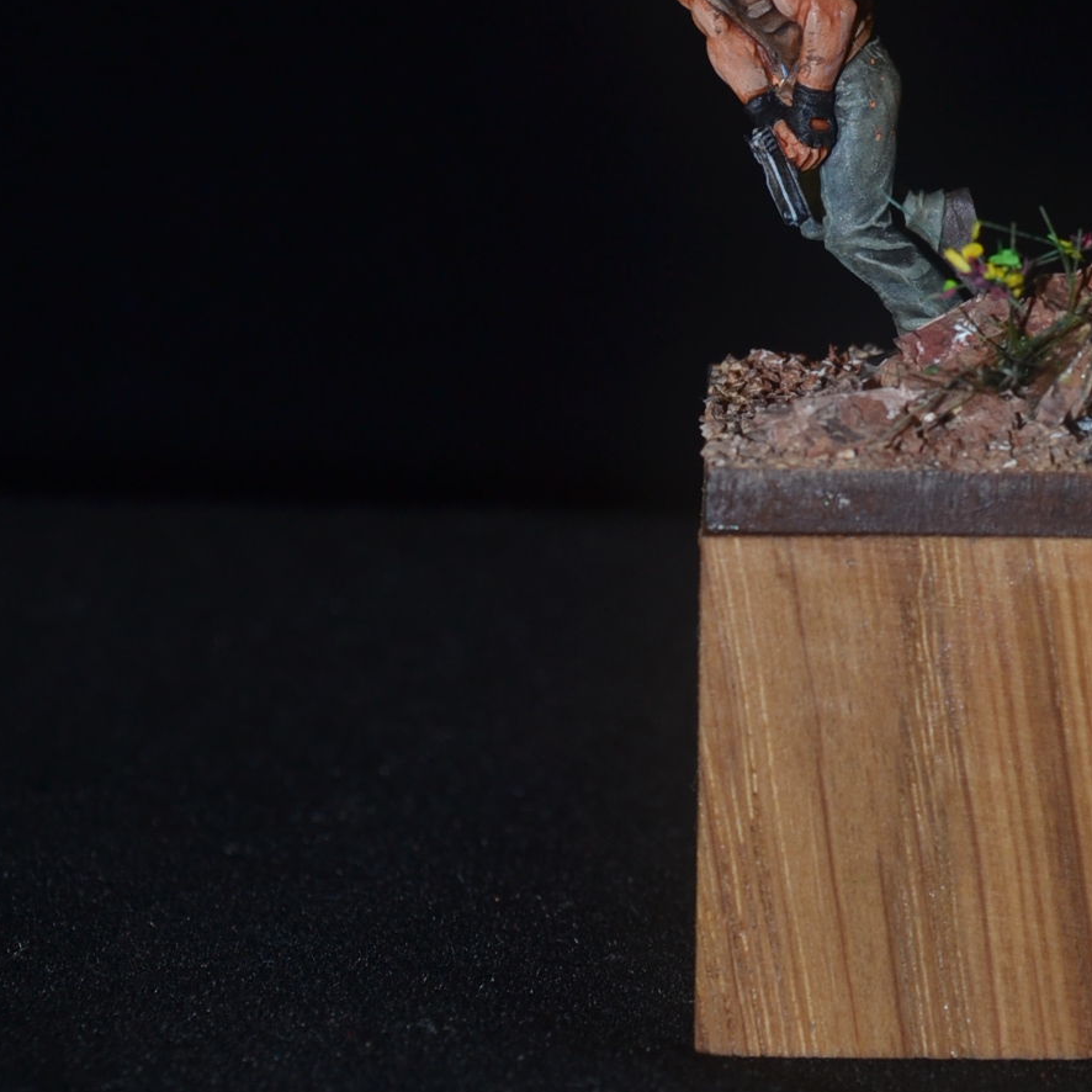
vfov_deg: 11.5
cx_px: 900
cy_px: -102
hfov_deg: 11.7
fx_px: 5322
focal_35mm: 149
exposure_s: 1/60
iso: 100
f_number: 8
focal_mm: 45
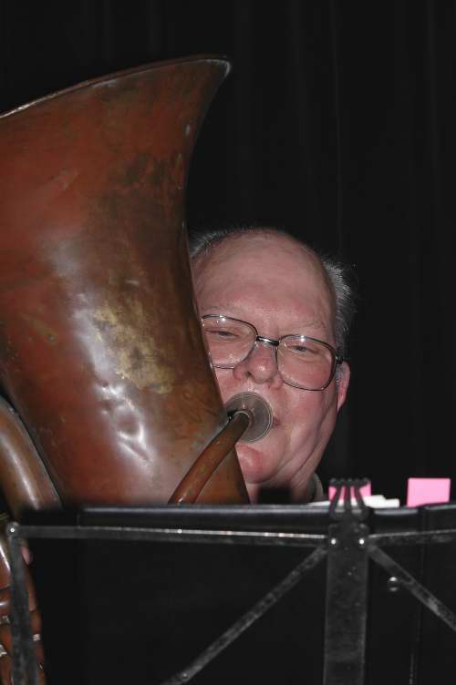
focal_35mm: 120
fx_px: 2284
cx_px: 228
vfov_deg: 17.1
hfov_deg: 11.4
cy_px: 342
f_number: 11
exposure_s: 1/60
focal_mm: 80
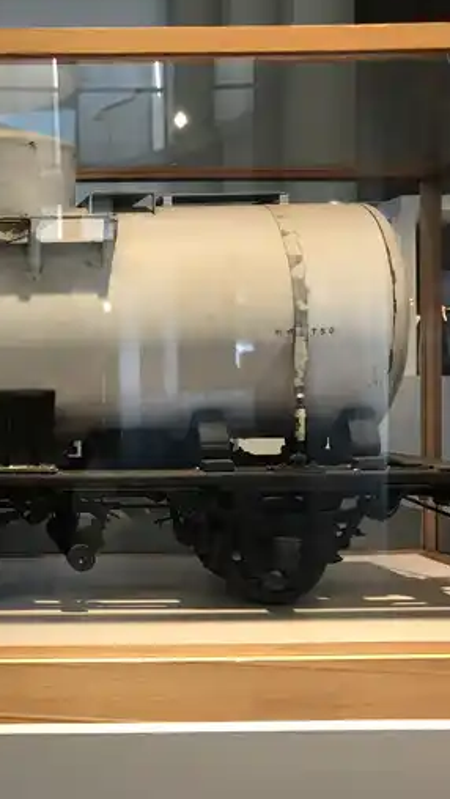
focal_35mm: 48
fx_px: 1018
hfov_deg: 23.4
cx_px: -50
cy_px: 418
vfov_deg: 42.9
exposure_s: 1/15
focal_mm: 3.99
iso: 40
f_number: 1.8
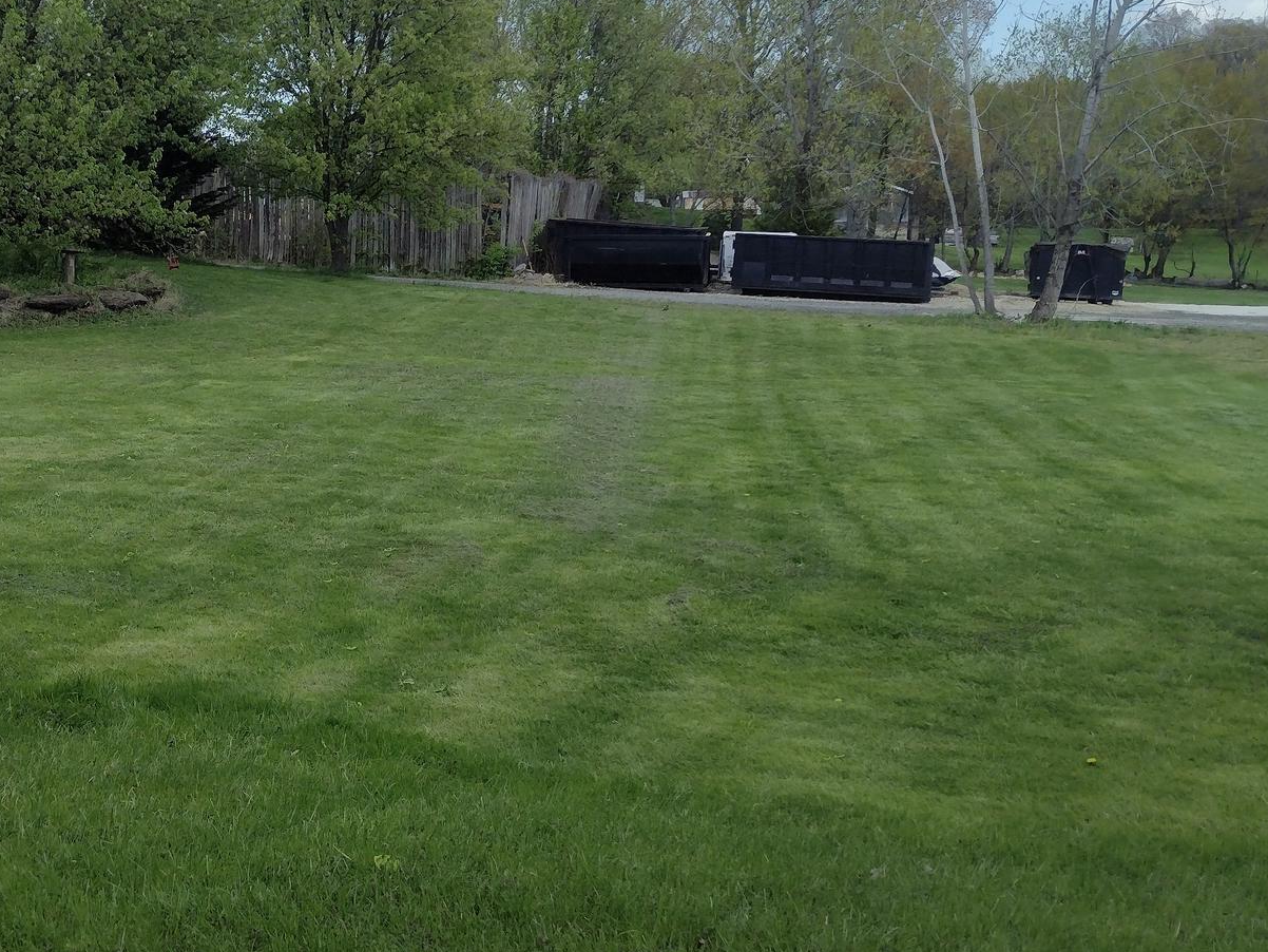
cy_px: 422
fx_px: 1685
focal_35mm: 46
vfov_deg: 31.5
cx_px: 382
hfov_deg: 40.5
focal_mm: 4.71
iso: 100
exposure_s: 1/2532
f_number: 1.7
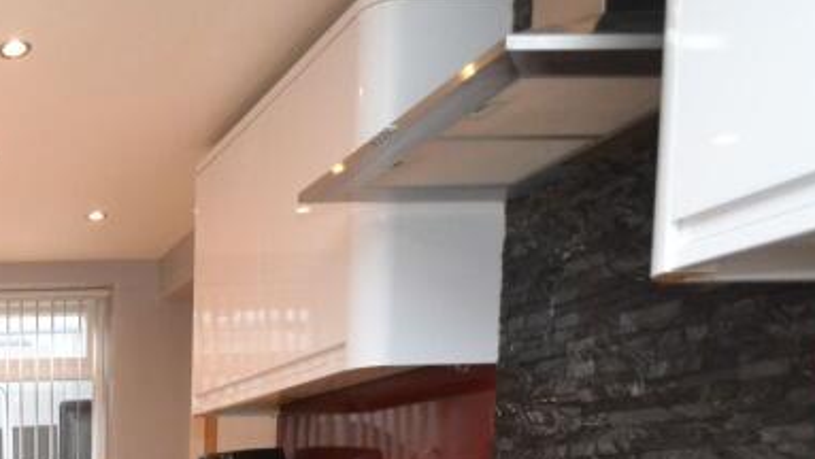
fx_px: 908
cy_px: 617
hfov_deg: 38.4
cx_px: -117
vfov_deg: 24.3
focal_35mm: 42
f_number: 3.5
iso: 2000
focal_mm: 10
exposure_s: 1/60
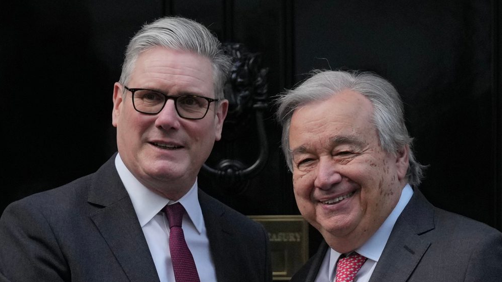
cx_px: 252
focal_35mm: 211
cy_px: 159
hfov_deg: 10.2
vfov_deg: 5.8
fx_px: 2808
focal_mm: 200
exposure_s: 1/640
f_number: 2.8
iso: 1600
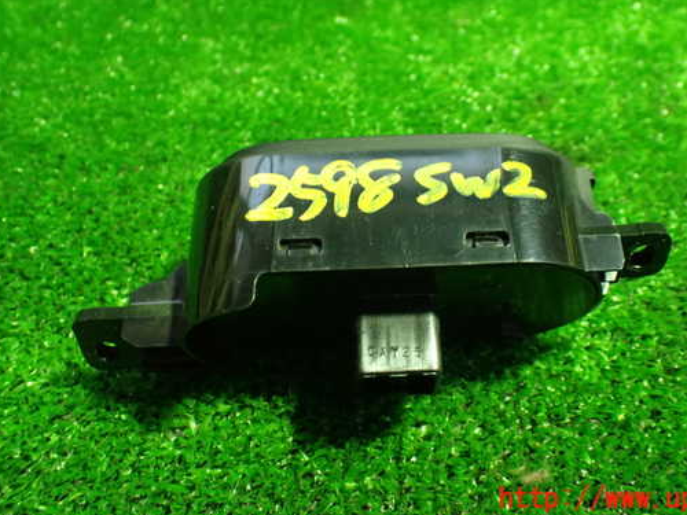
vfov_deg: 39.5
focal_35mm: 36
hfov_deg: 51.2
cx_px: 397
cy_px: 207
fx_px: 714
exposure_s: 1/60
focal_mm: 5.4
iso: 800
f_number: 2.3
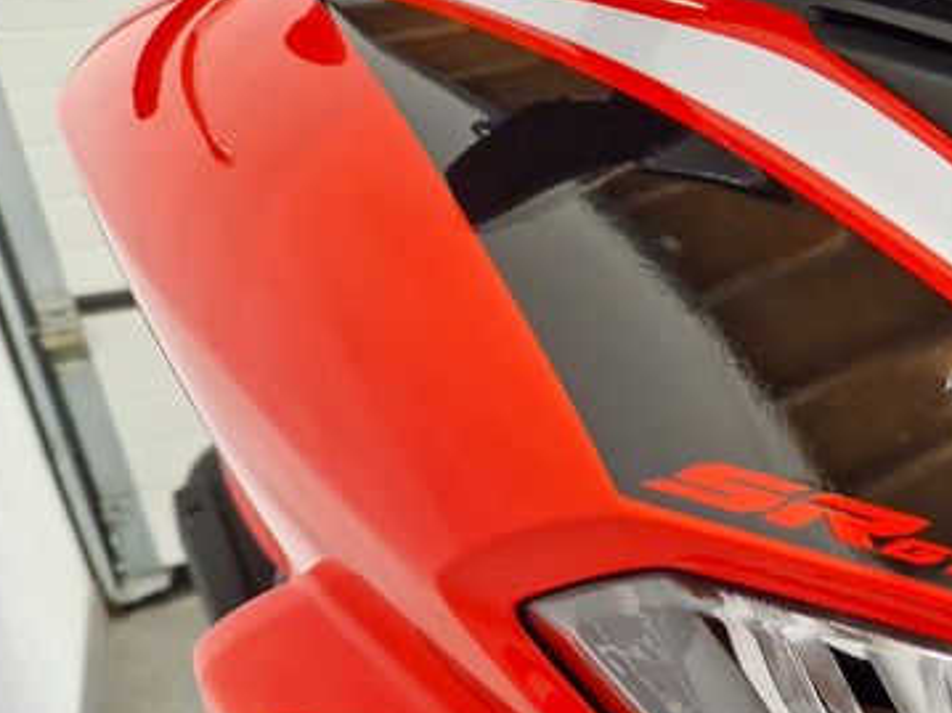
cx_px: 809
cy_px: 618
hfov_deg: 42.9
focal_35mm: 41
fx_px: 1127
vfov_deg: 33.6
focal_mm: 5.4
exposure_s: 1/100
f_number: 1.8
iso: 100
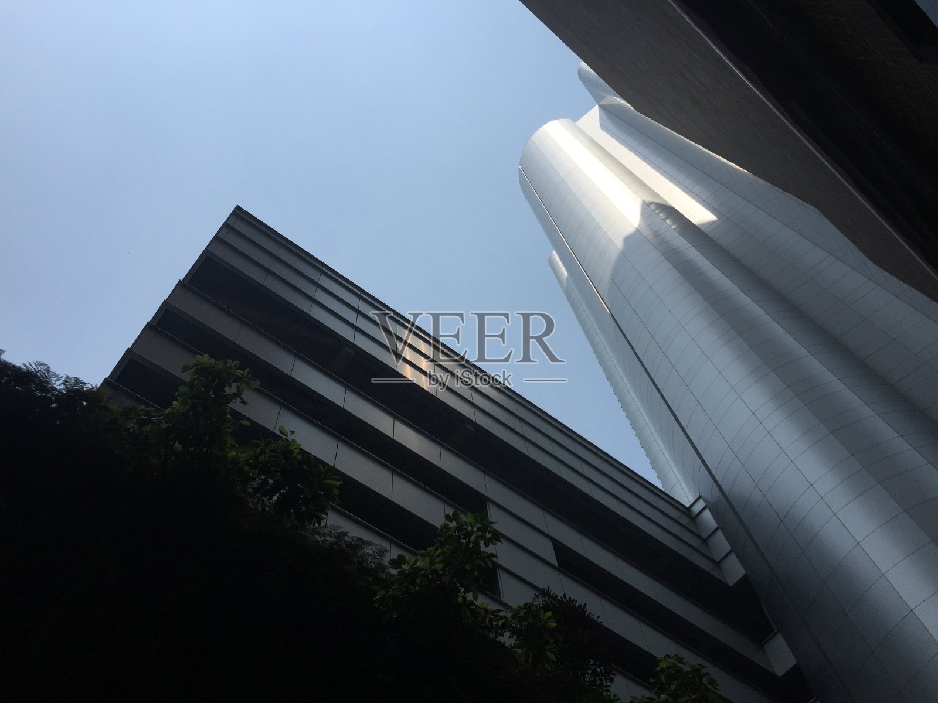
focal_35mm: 29
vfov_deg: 48.2
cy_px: 352
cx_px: 469
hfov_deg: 61.7
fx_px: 786
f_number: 2.2
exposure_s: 1/4950
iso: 32
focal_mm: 4.15
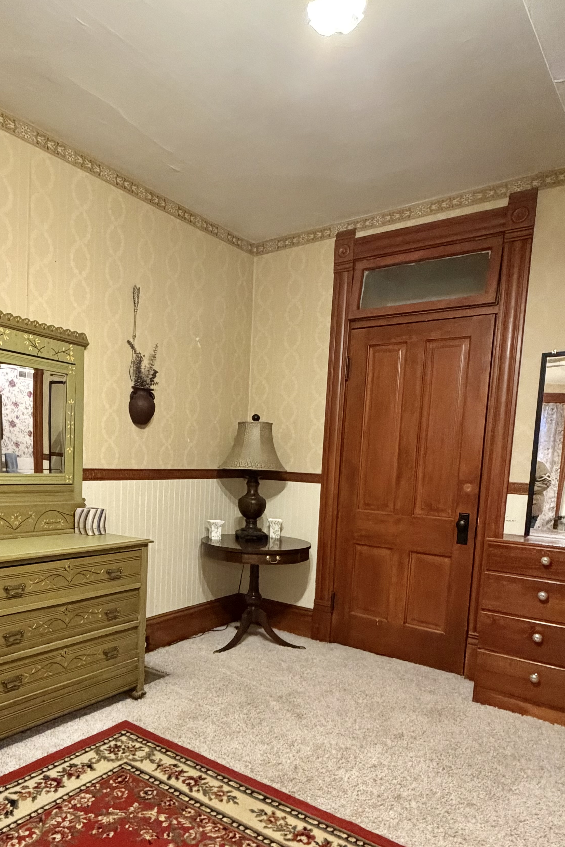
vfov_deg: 70.6
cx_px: 185
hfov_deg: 50.3
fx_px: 588
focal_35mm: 25
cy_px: 518
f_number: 2.2
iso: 1000
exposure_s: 1/60
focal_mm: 2.22
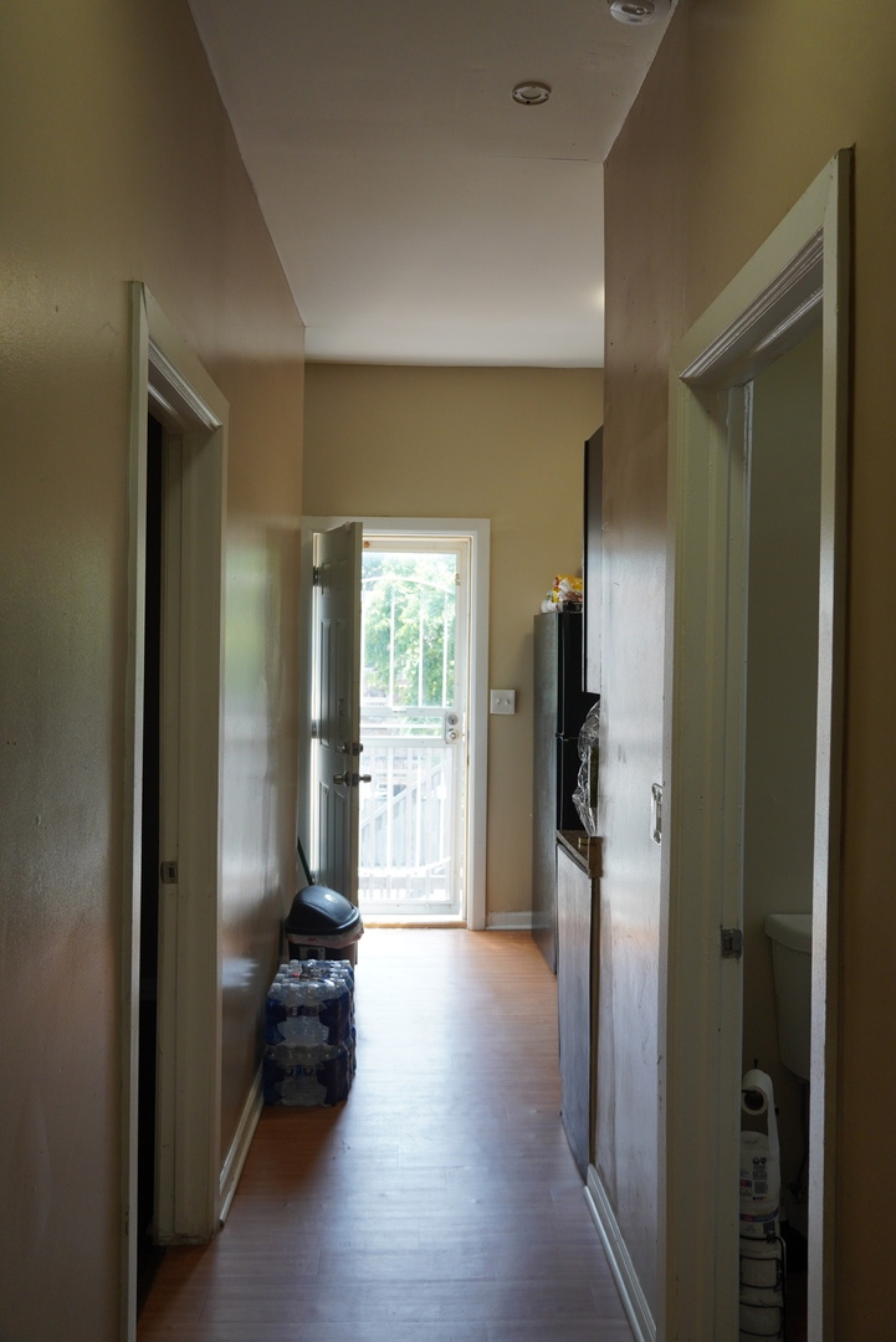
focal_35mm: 30
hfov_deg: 43.6
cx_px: 448
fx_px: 1119
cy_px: 671
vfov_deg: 61.9
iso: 320
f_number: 4
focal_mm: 20
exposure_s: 1/160
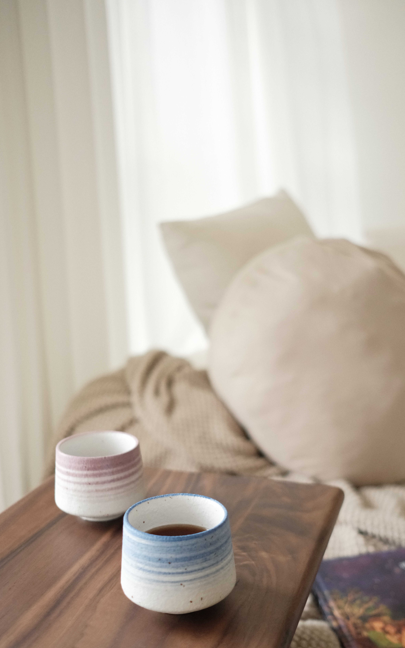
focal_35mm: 42
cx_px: 213
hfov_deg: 30.5
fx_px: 742
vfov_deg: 47.0
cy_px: 373
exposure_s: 1/1000
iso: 1600
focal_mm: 23
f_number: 2
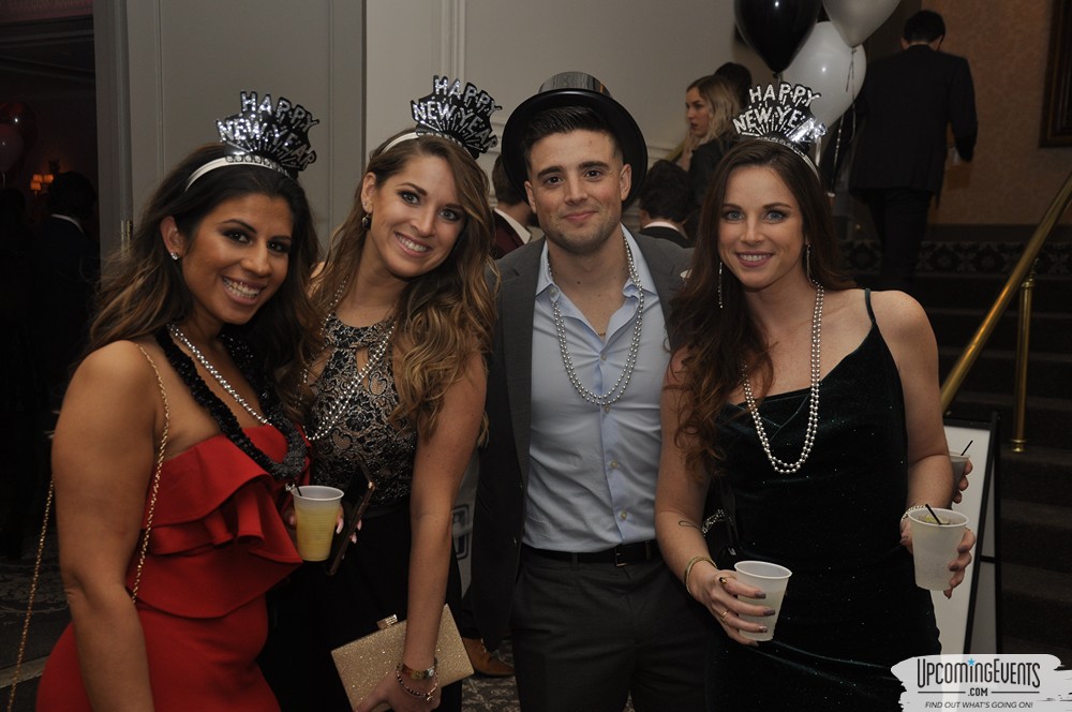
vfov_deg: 31.8
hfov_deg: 46.5
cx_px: 536
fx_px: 1249
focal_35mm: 42
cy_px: 356
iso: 400
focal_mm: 28
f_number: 5
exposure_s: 1/60
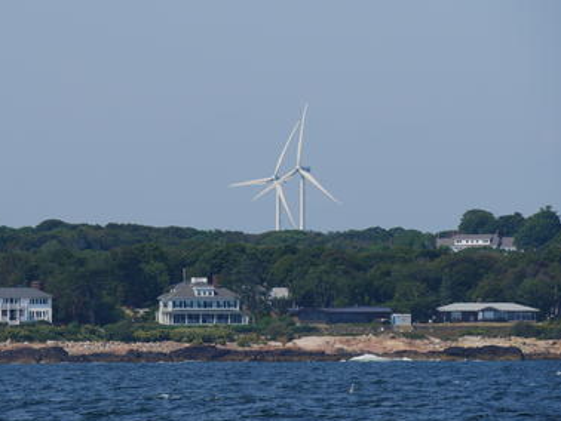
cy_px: 191
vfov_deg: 3.3
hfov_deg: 4.4
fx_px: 7265
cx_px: 252
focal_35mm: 448
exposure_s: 1/1300
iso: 200
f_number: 6.3
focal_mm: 188
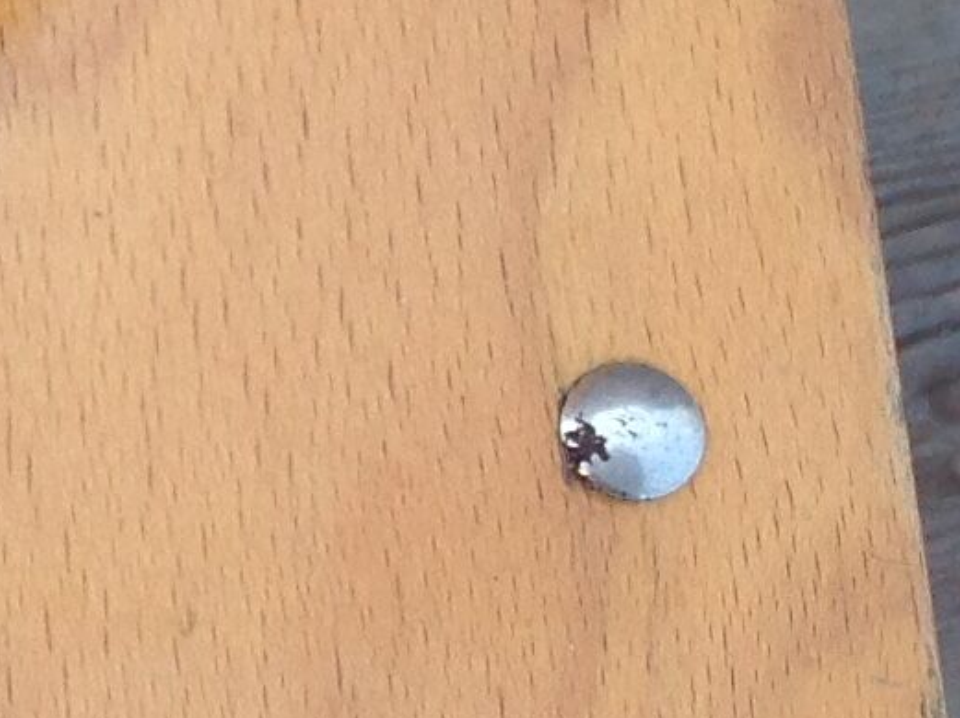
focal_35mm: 174
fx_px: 4822
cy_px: 125
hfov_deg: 10.1
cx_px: -1220
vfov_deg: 8.5
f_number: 2.4
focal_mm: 4.28
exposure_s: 1/173
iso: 50
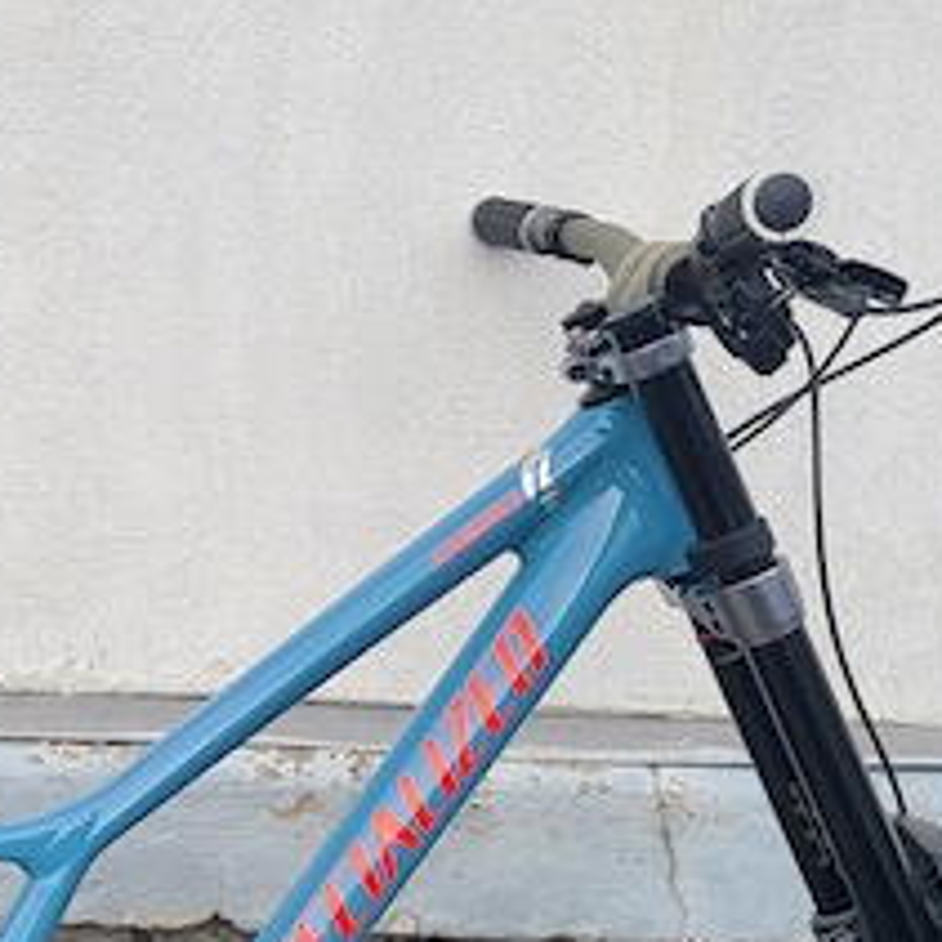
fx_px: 2679
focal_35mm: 87
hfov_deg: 19.5
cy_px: 830
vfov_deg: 19.6
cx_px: 76
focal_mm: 5.4
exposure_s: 1/994
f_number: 1.8
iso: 40
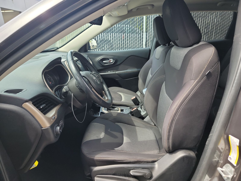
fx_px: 167
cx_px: 120
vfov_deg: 56.8
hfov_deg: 71.6
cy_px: 90
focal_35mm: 24
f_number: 1.8
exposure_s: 1/59
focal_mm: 6.7
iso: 54
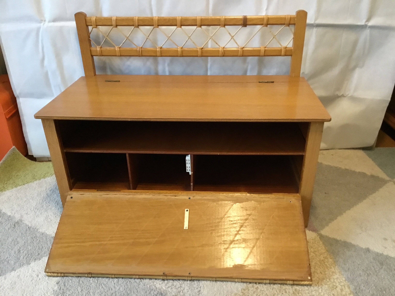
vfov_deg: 45.4
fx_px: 354
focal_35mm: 31
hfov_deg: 58.4
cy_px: 148
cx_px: 198
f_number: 2.4
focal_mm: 3.3
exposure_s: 1/17
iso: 250
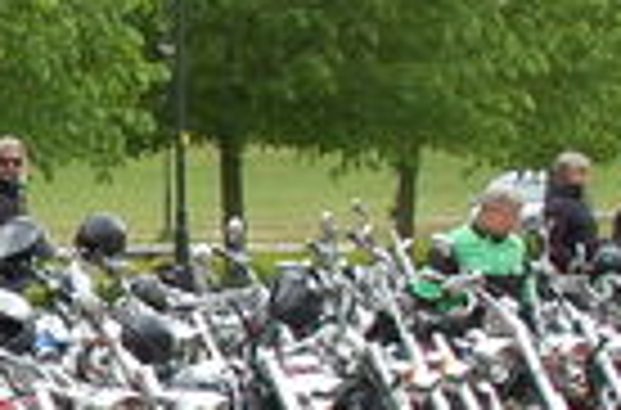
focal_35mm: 305
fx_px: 5242
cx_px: -542
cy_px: 390
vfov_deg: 4.5
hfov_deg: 6.6
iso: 200
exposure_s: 1/125
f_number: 5.6
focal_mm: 35
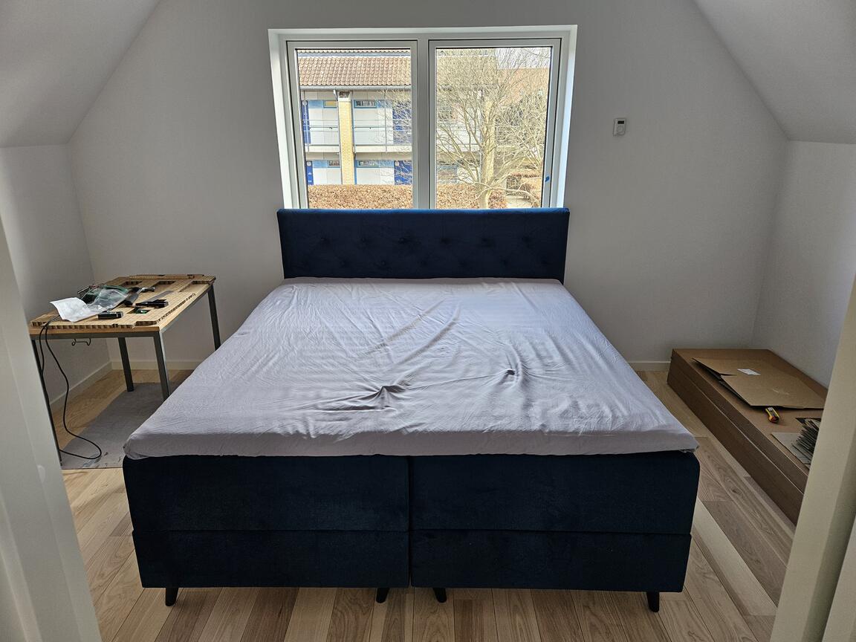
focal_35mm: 23
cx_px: 428
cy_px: 321
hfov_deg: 73.9
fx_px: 569
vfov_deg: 58.9
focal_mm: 5.4
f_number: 1.8
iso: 80
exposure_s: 1/100
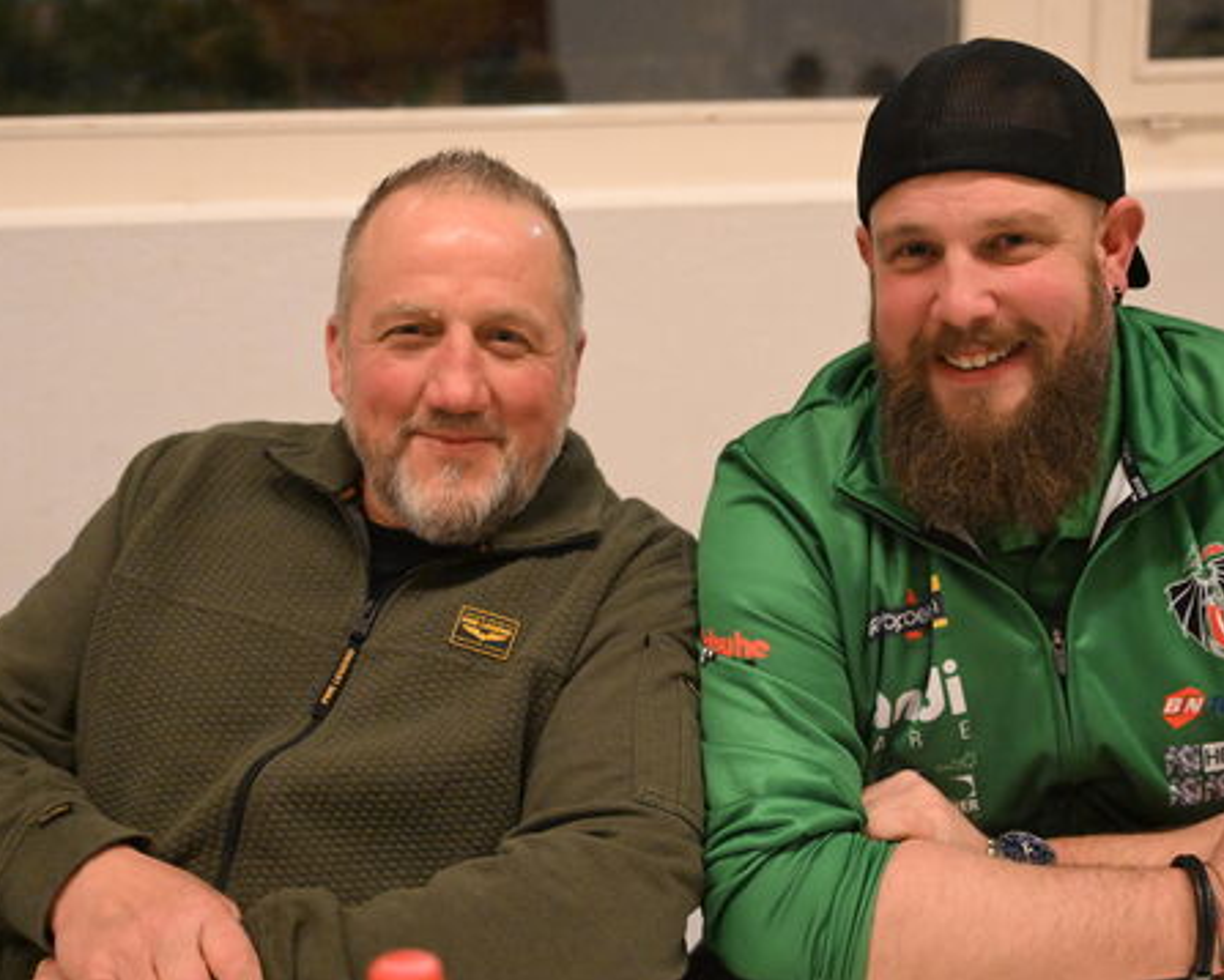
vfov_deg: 29.7
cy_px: 490
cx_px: 676
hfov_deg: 36.6
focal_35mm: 51
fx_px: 1848
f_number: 2.8
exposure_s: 1/640
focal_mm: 45
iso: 10000
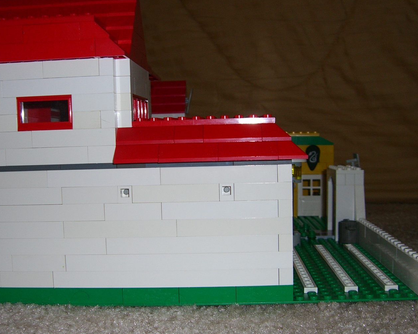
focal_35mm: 47
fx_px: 581
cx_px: 202
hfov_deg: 39.5
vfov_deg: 32.1
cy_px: 176
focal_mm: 6.2
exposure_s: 1/60
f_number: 2.7
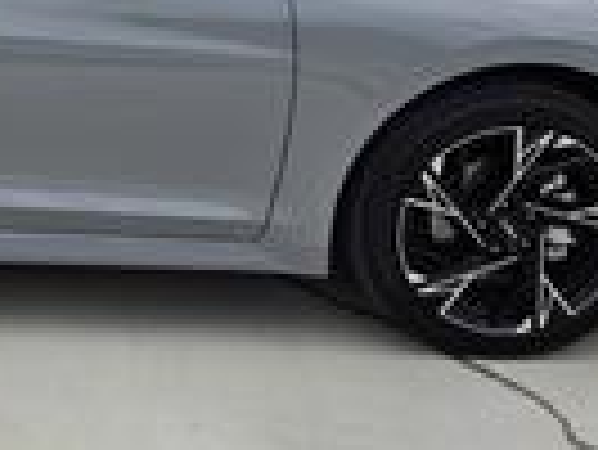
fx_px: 1504
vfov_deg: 16.7
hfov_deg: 20.8
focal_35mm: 87
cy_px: 14
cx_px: -148
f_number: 1.8
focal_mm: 5.4
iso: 80
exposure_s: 1/5129
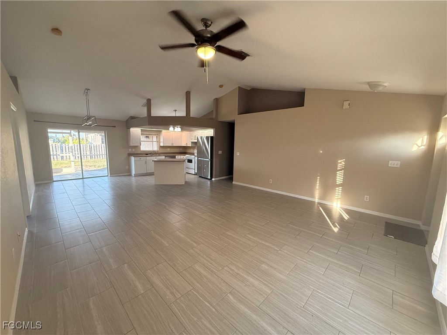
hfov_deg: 102.1
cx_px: 224
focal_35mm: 14
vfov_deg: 85.7
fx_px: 181
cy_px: 168
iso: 400
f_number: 2.2
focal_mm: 2.22
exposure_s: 1/120
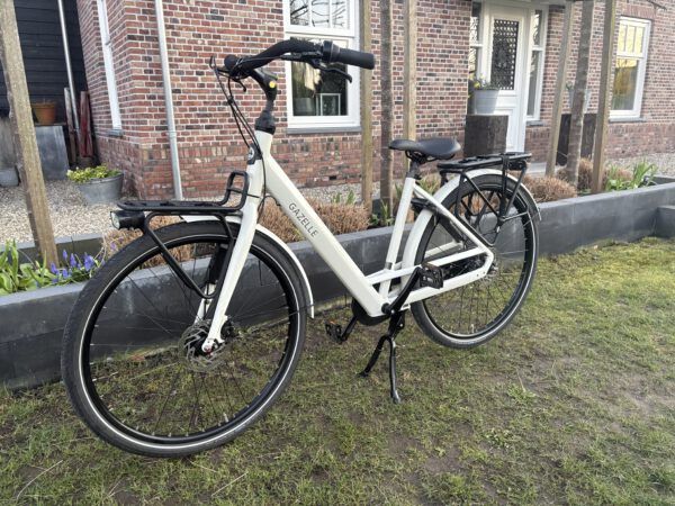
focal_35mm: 26
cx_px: 338
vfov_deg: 53.1
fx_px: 507
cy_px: 253
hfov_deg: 67.3
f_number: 1.6
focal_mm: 5.96
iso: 200
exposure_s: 1/60
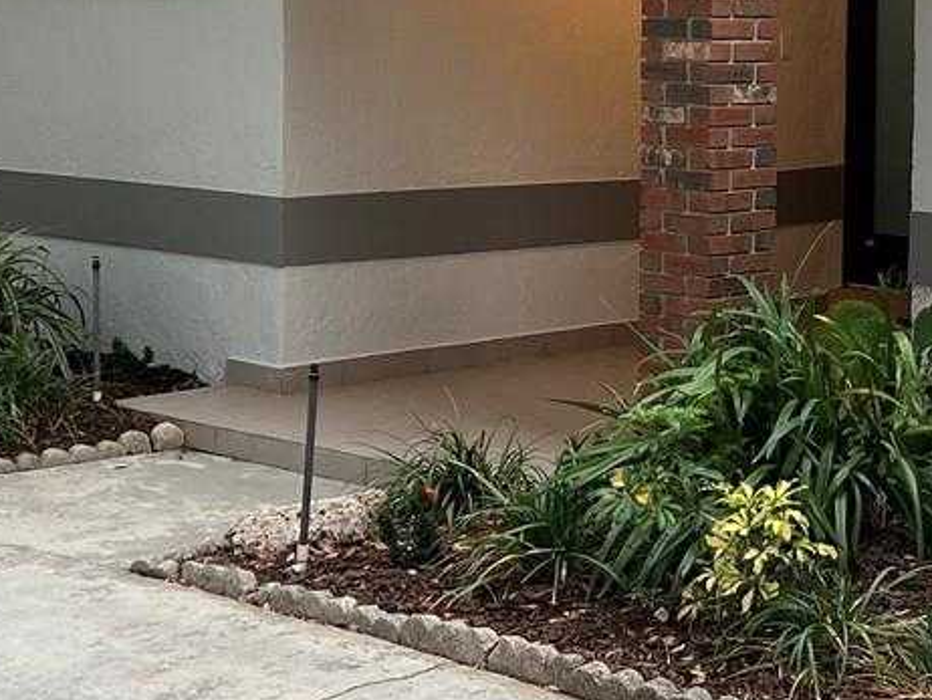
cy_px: 123
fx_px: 2424
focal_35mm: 90
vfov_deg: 16.3
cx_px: 809
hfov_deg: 21.4
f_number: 1.5
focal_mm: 5.7
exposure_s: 1/121
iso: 64
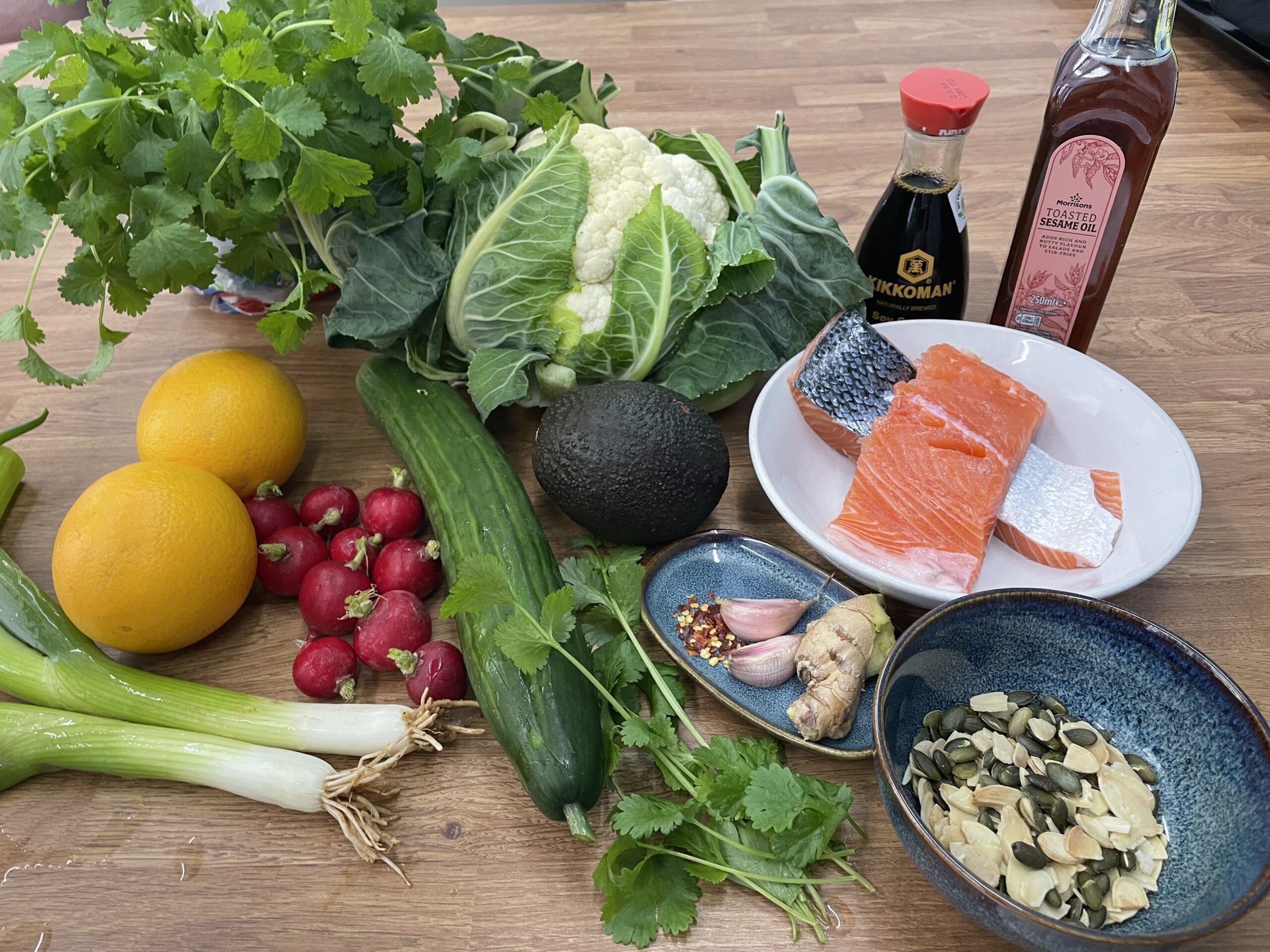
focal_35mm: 26
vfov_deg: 53.1
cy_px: 476
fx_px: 954
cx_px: 635
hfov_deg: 67.3
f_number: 1.6
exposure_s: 1/50
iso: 100
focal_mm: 4.2
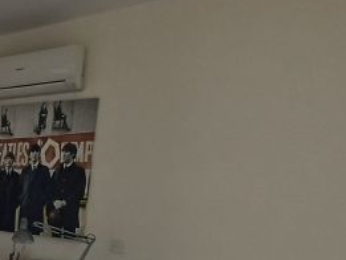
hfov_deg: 32.0
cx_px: -74
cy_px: 263
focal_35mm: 49
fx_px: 490
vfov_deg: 27.9
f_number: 2.2
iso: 80
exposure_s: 1/100
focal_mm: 1.64
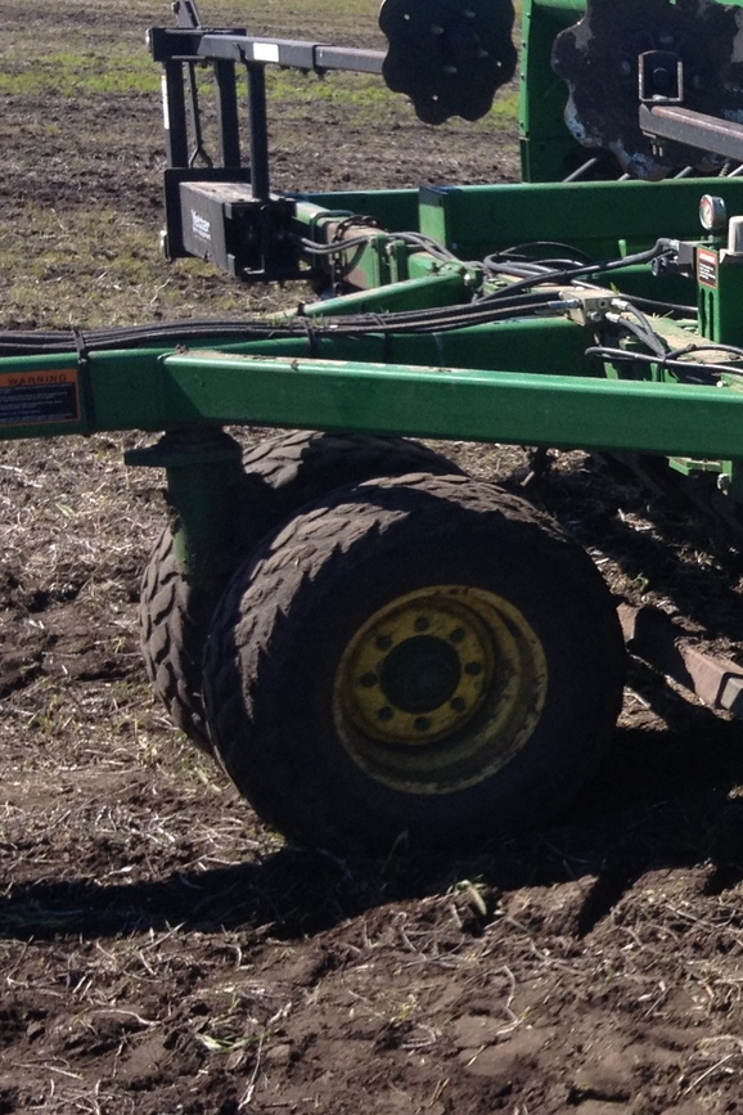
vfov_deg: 23.6
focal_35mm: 86
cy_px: 529
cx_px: 1174
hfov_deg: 14.6
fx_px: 2662
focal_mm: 4.28
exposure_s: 1/905
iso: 50
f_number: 2.4
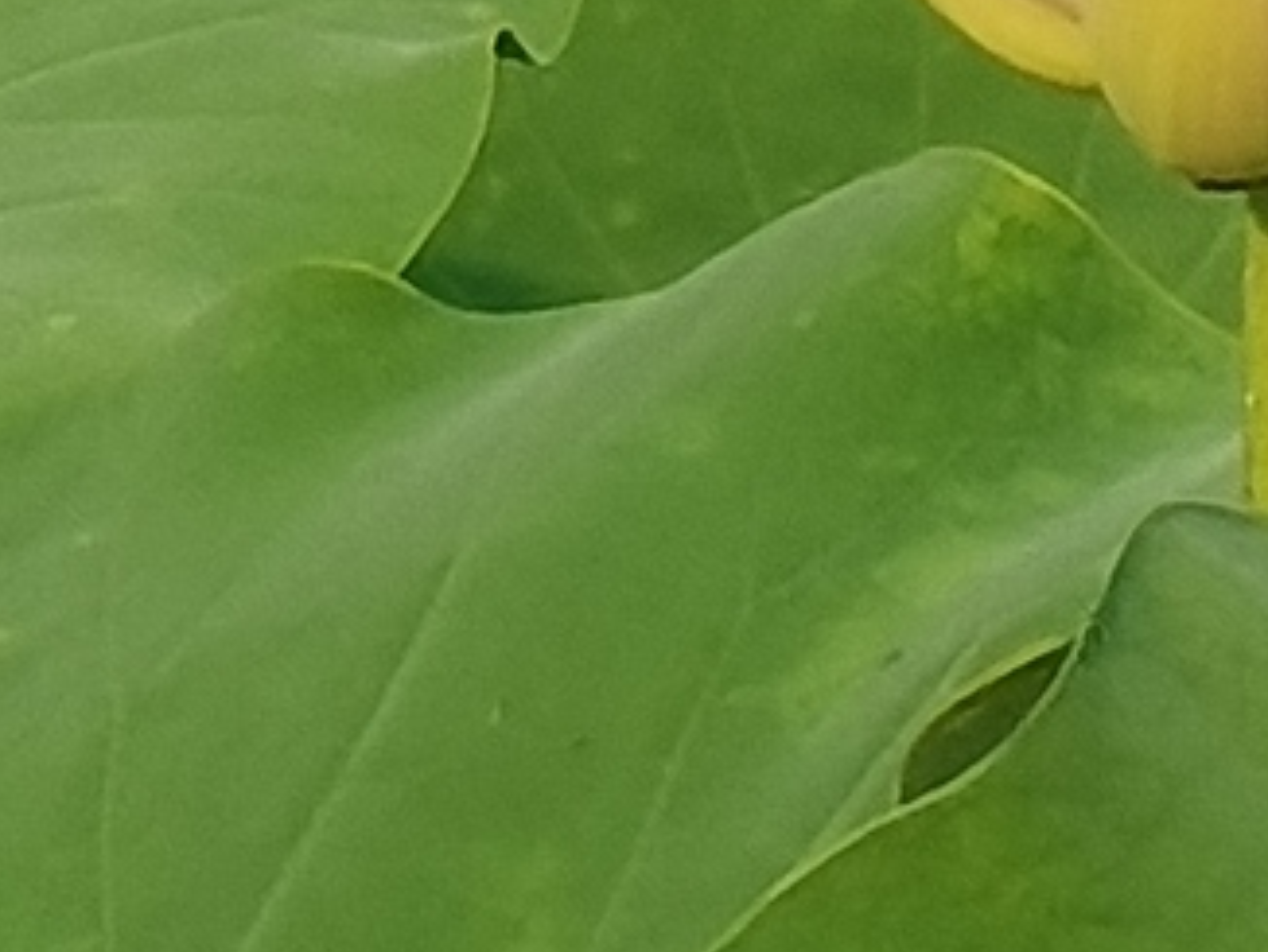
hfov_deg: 3.6
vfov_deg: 2.7
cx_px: 622
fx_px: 20272
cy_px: -202
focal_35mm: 553
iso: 50
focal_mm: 5.58
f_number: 1.8
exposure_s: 1/1103
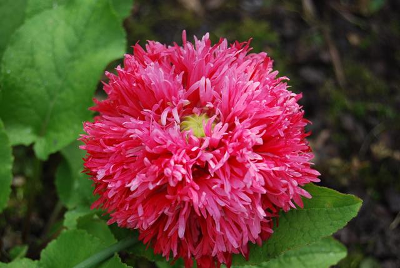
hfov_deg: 24.6
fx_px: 917
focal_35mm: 82
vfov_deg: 16.6
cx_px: 200
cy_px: 134
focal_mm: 55
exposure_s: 1/160
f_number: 6.3
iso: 100
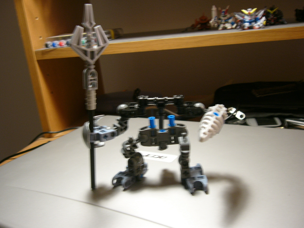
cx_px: 152
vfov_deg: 40.7
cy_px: 114
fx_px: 307
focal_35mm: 35
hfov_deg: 52.6
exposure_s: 1/8
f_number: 2.8
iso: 50
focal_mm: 5.8
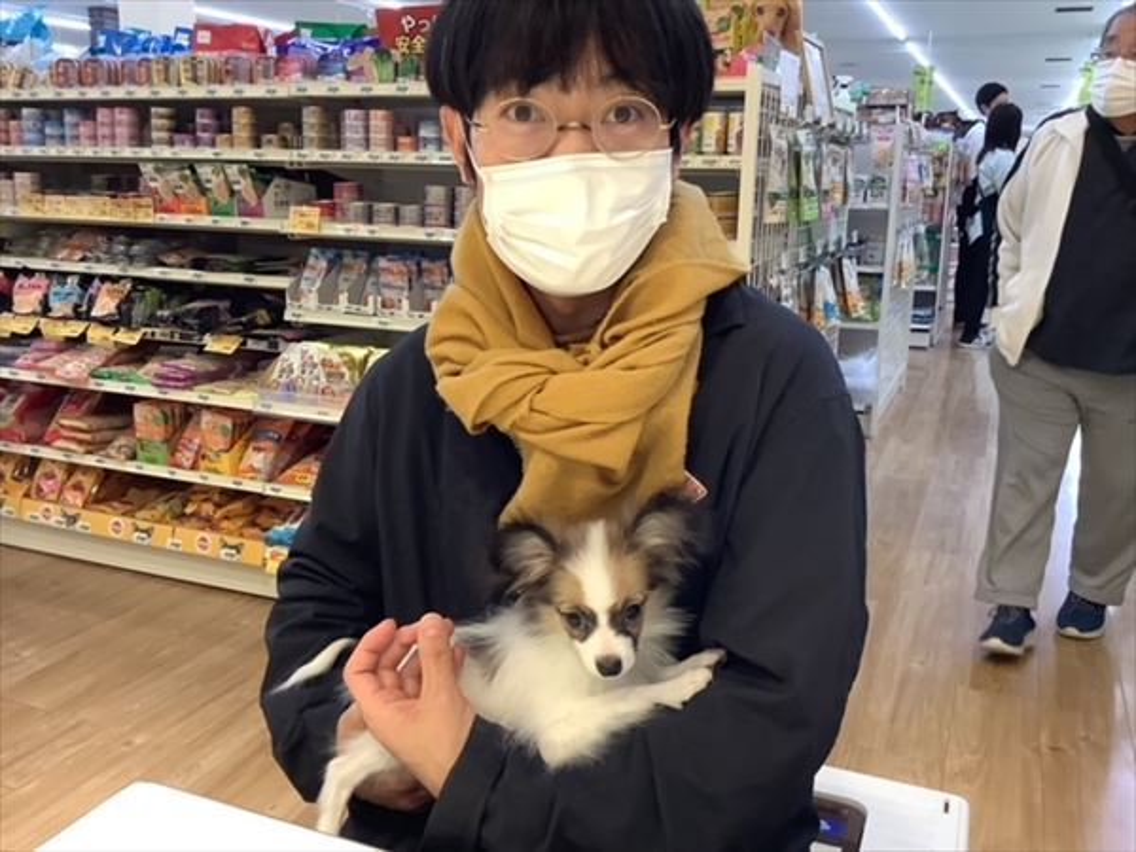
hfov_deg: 58.4
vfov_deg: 45.4
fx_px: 1017
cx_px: 568
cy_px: 426
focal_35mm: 31
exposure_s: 1/60
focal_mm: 3.3
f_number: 2.4
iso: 200
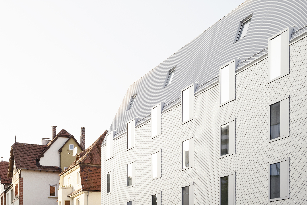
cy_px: 102
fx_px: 426
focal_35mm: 50
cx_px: 154
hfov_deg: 39.6
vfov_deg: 27.0
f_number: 8
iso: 100
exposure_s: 1/50
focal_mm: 50
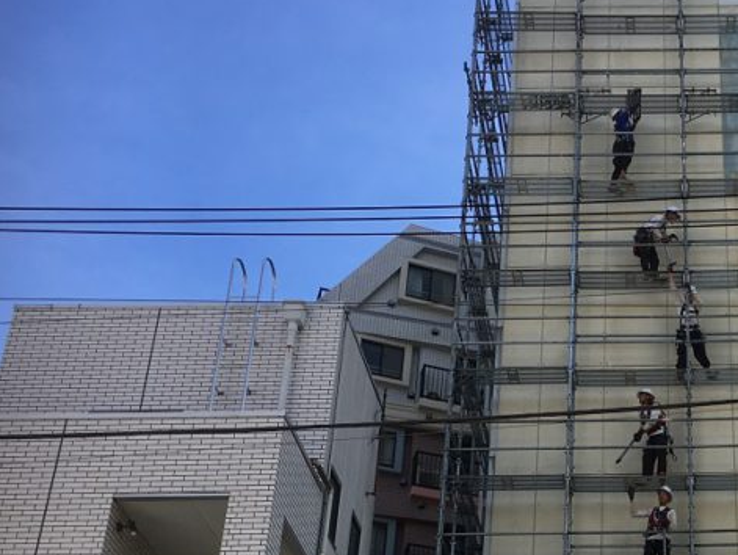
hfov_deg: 29.1
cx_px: 700
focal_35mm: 63
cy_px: 544
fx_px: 1344
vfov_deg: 22.5
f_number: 2.2
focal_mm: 4.15
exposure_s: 1/1026
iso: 25
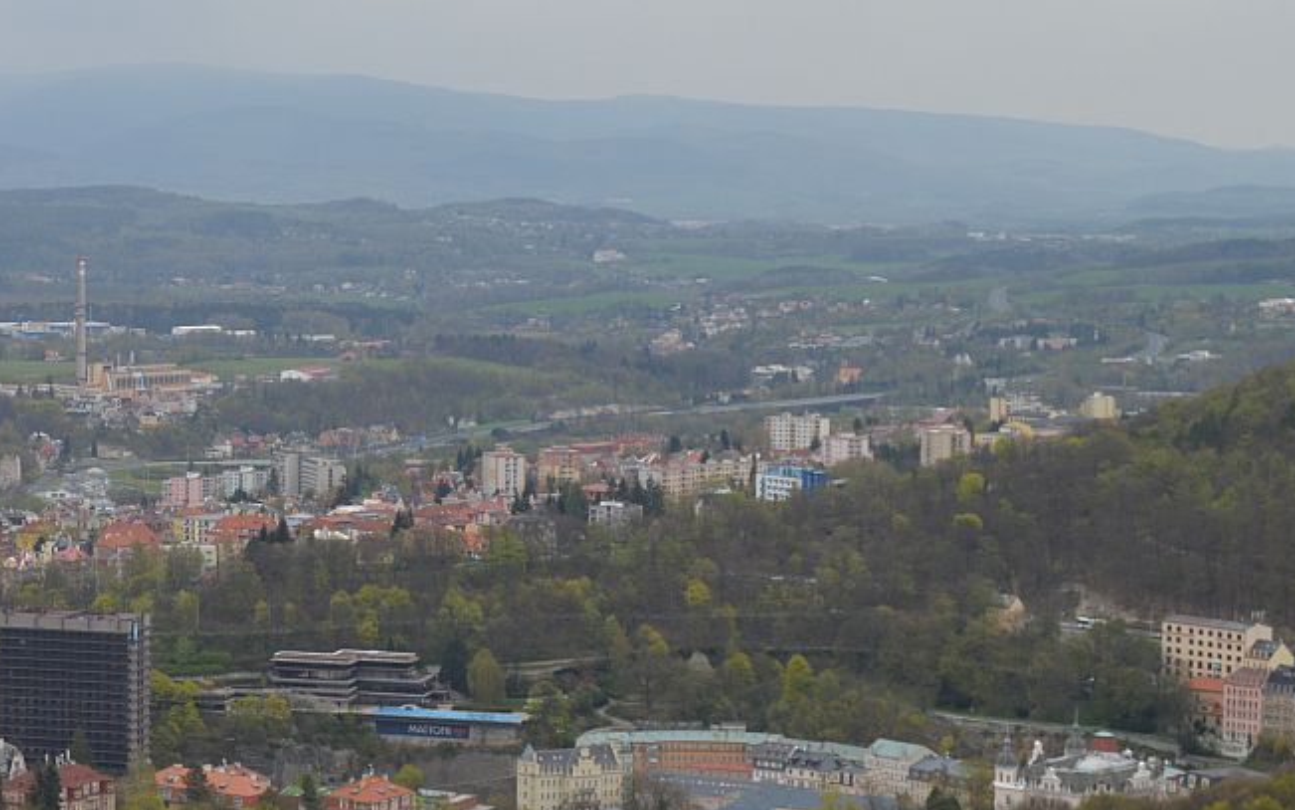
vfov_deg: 13.3
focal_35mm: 98
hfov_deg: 20.8
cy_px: 386
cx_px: 165
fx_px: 3459
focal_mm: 32
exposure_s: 1/320
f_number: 9
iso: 200
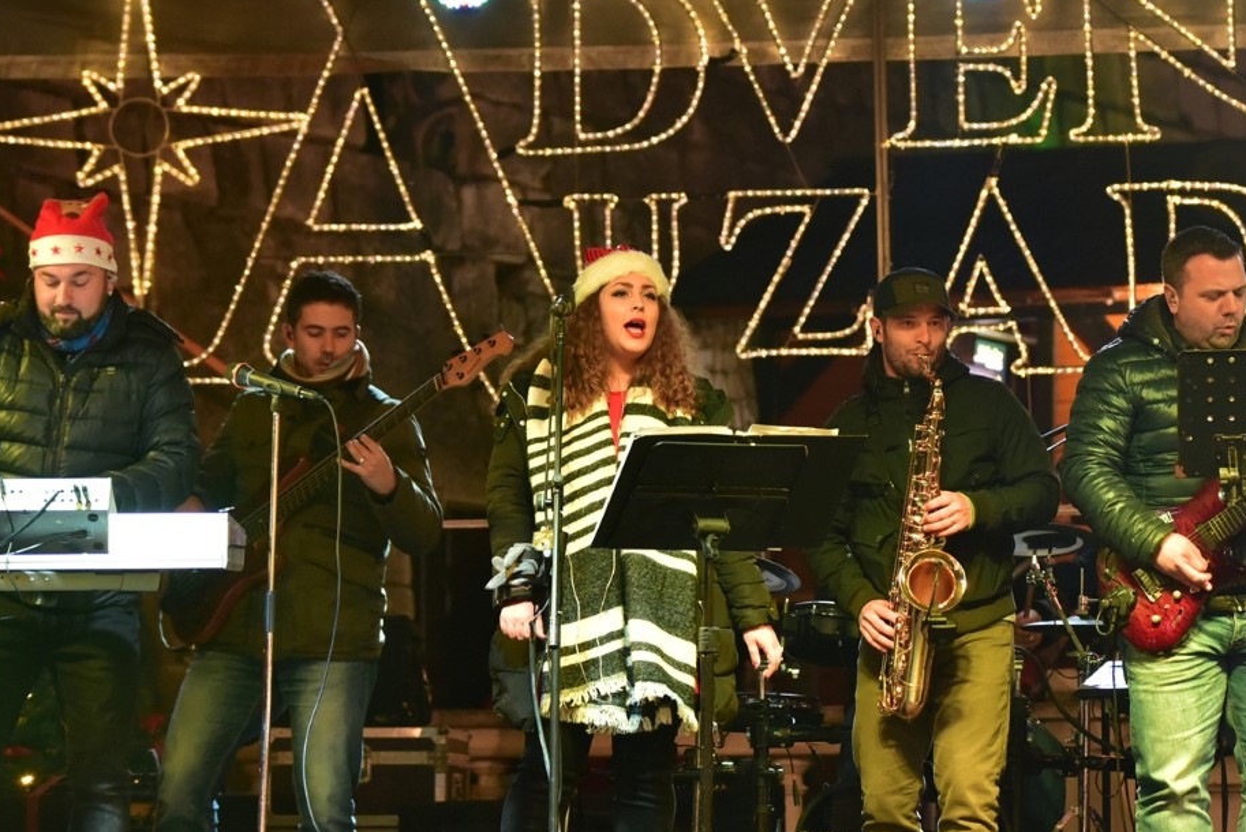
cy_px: 288
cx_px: 917
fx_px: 6442
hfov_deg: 11.0
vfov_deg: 7.4
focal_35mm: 186
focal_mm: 105
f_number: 2.8
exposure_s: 1/100
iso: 2500
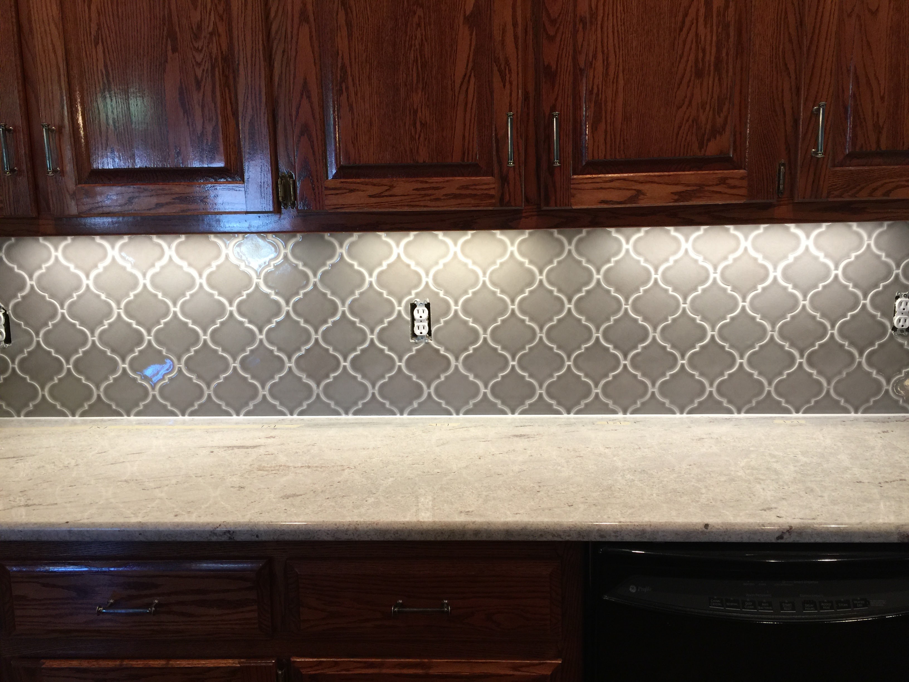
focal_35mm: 29
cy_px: 341
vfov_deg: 48.2
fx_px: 762
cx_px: 454
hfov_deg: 61.7
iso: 32
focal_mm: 4.15
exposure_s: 1/15
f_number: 2.2
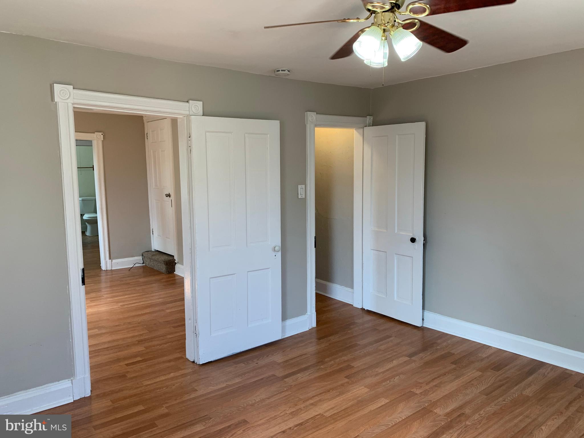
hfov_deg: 67.3
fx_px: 439
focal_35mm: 26
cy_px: 219
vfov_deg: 53.1
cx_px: 292
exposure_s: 1/120
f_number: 1.8
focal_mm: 4.25
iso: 50
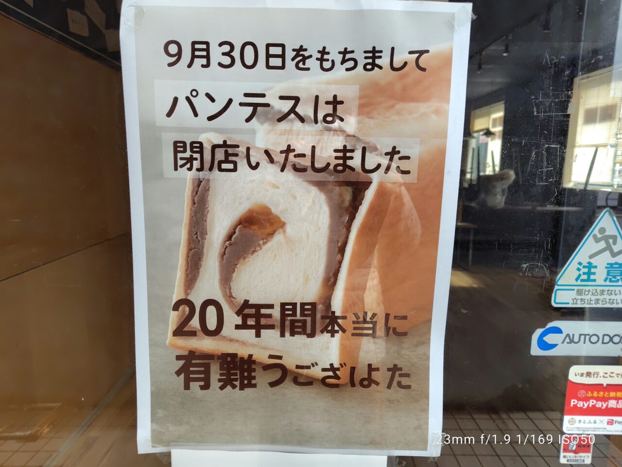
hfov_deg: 73.9
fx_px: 413
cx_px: 311
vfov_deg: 58.9
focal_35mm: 23
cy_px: 234
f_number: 1.9
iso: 50
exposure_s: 1/169
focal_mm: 5.6
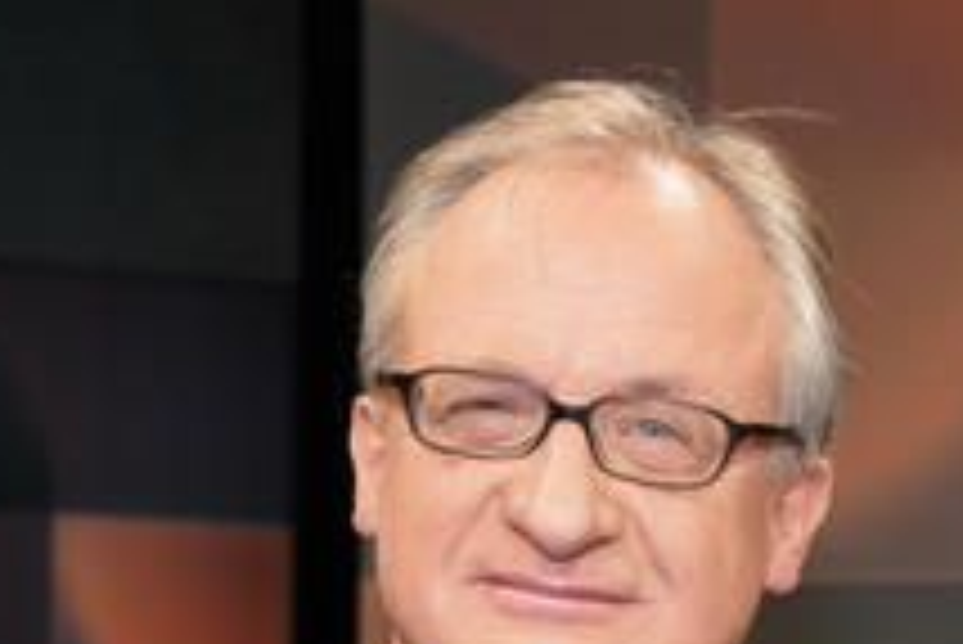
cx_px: 592
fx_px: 2141
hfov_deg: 25.3
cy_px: 667
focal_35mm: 80
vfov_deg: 16.7
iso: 2000
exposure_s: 1/125
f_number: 5.6
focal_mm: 38
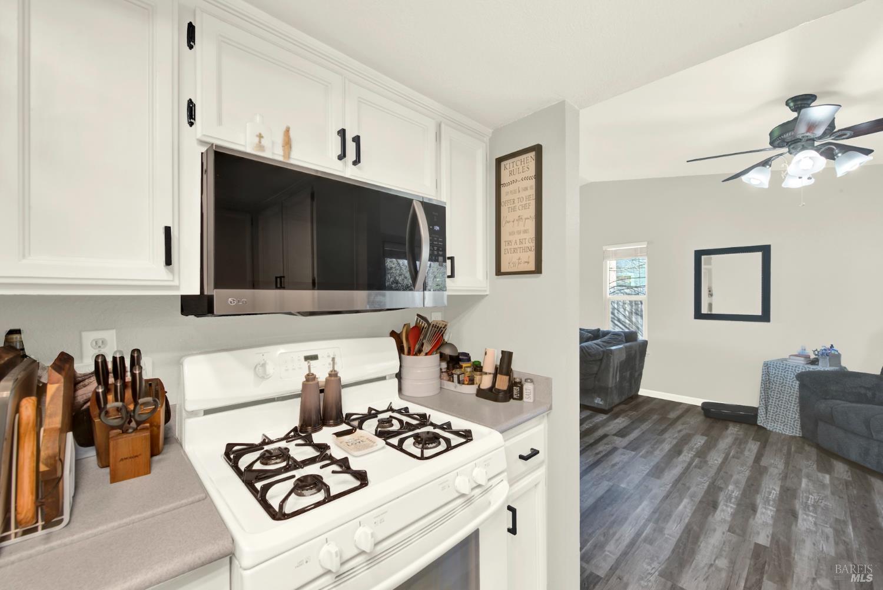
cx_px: 442
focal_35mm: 14
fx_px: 344
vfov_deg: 81.3
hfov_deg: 104.2
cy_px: 295
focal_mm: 14
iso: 100
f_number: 14
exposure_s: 1/4
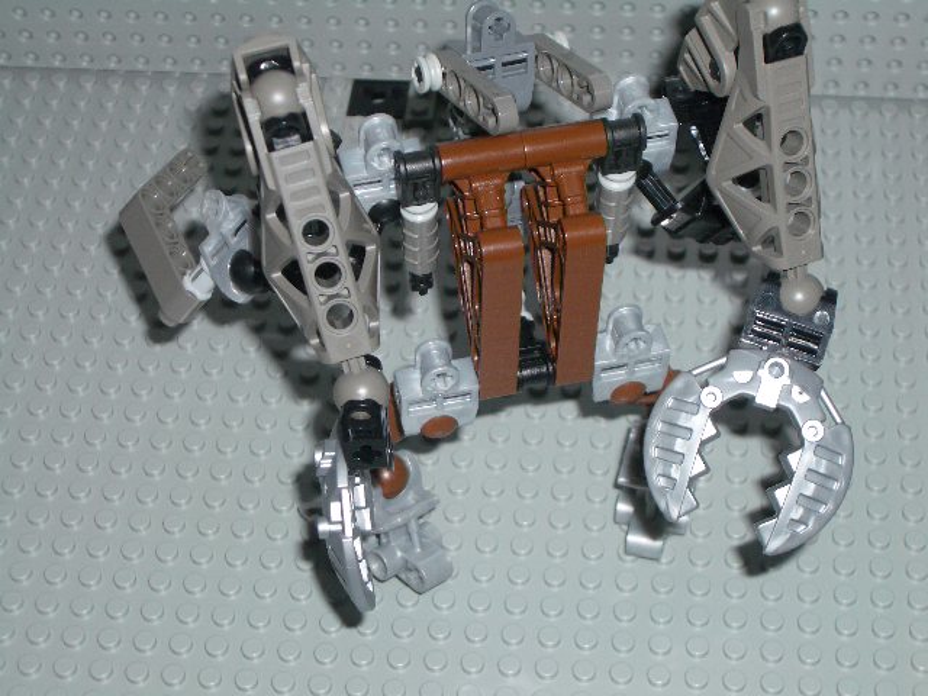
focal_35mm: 74
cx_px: 464
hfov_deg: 26.3
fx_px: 1984
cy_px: 348
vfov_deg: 19.9
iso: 100
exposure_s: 1/60
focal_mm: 12.2
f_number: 3.9
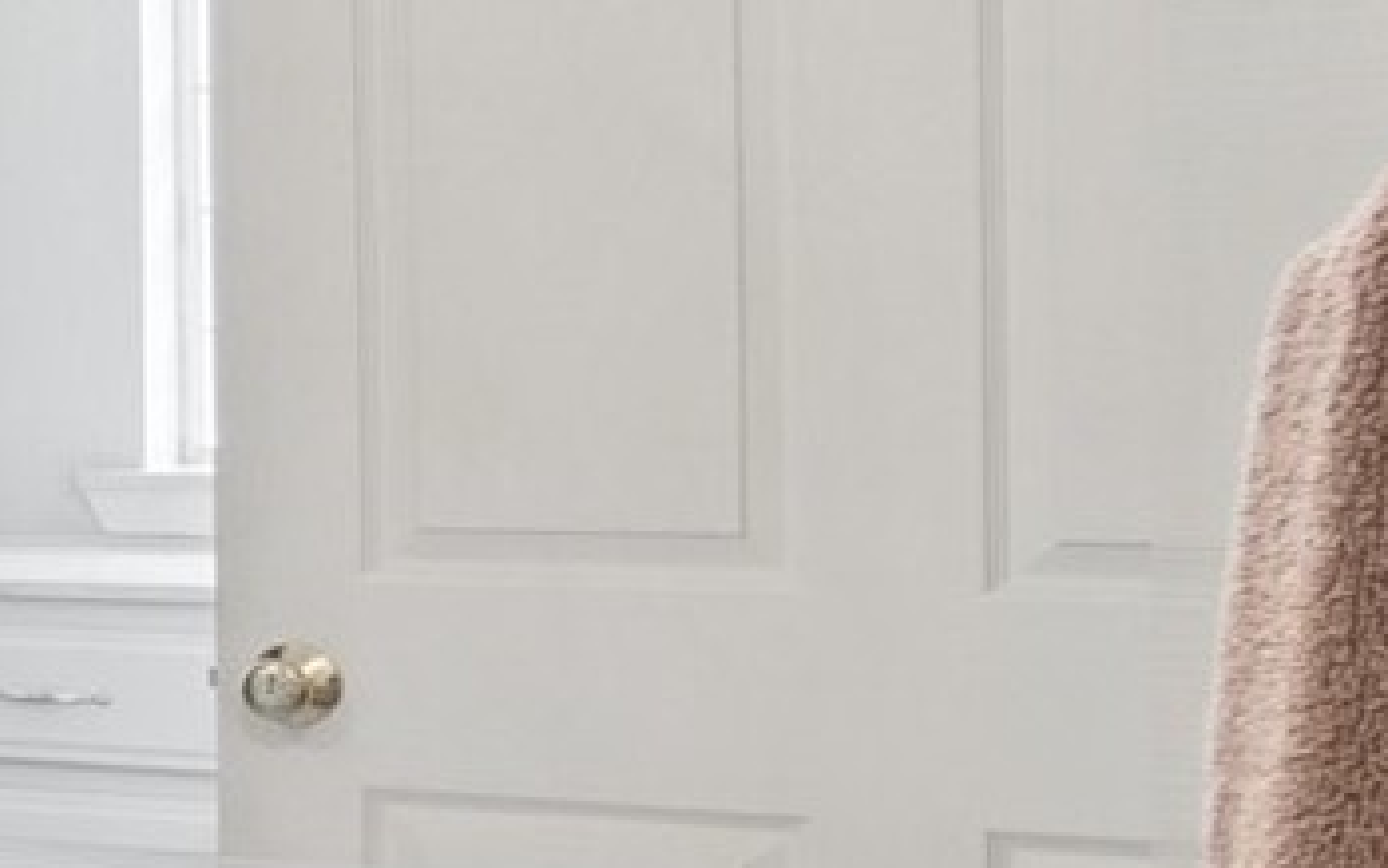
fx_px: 3368
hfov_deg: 13.6
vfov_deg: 14.7
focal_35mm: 89
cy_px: 470
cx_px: -2217
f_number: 6.3
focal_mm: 10
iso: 200
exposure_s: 1/80
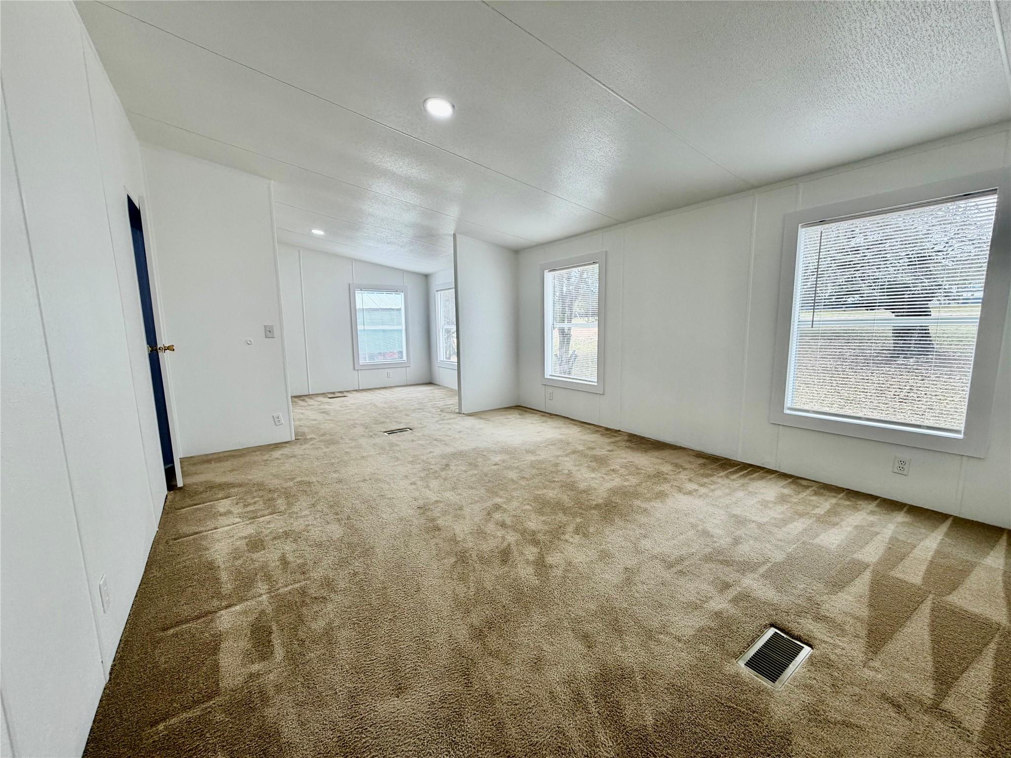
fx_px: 409
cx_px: 506
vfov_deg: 85.7
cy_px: 379
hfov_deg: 102.1
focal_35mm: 14
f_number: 2.2
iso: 64
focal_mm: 2.22
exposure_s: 1/120
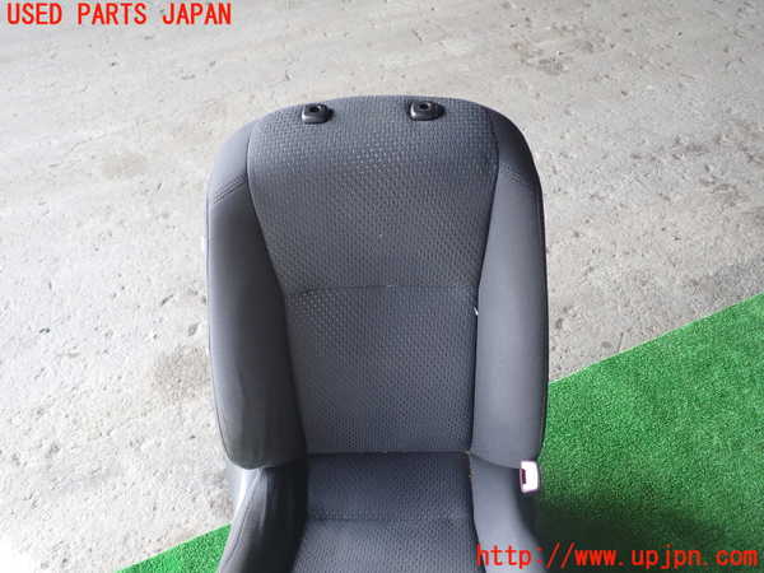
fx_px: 662
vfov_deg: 46.8
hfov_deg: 60.0
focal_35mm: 30
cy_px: 286
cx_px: 382
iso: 100
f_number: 2.3
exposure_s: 1/60
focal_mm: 5.4
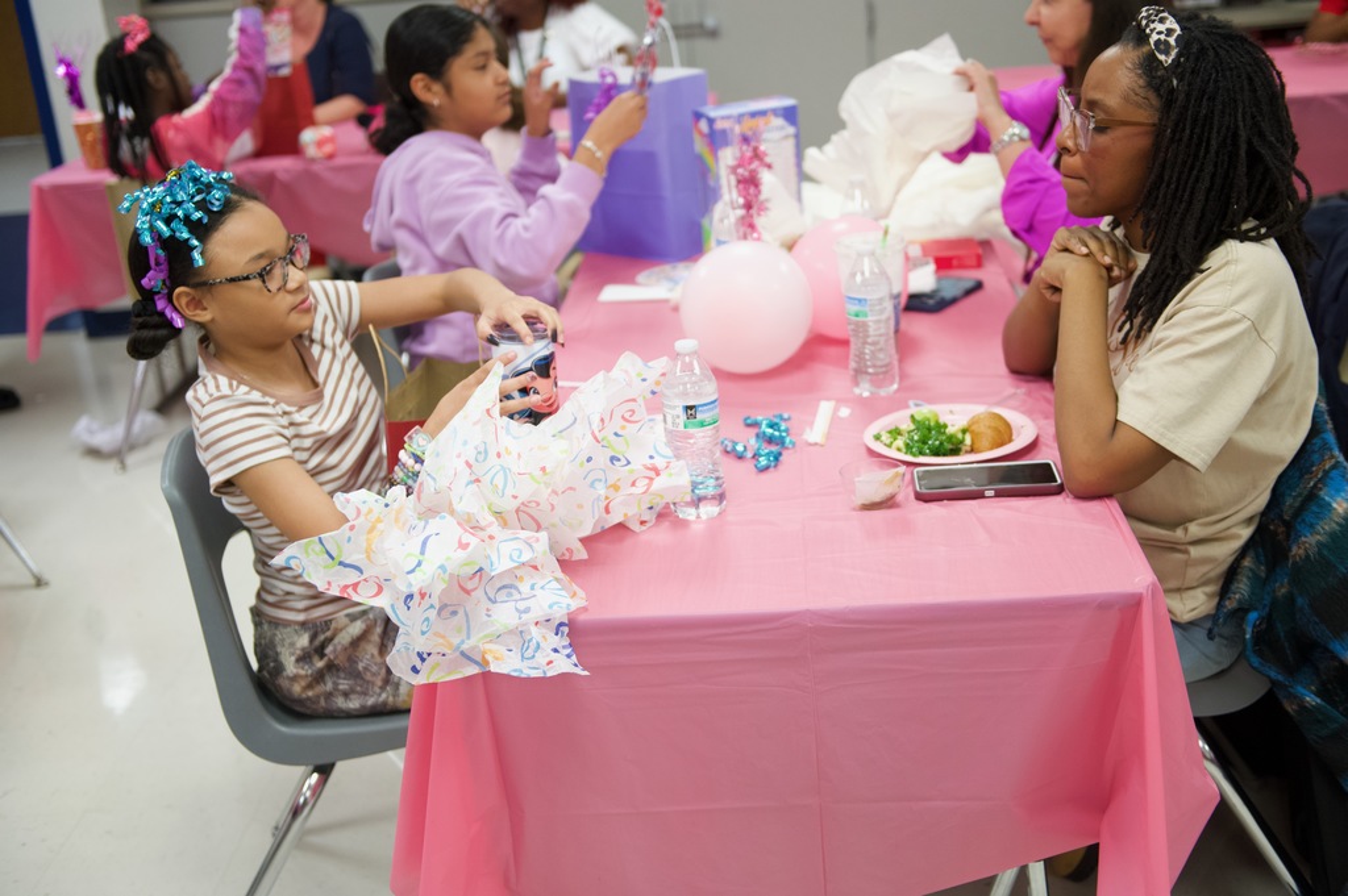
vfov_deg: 29.8
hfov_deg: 43.6
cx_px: 674
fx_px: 1684
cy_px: 448
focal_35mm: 45
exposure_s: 1/250
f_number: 2.8
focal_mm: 45
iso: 1600
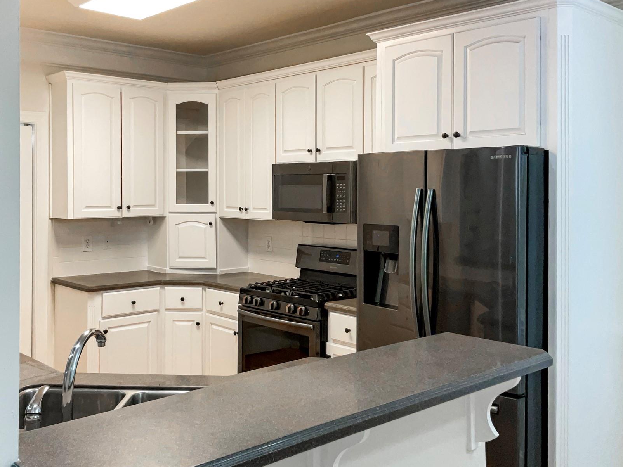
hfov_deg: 49.9
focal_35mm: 37
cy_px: 250
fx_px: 666
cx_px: 261
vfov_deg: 38.7
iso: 80
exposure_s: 1/60
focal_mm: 3
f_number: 1.8
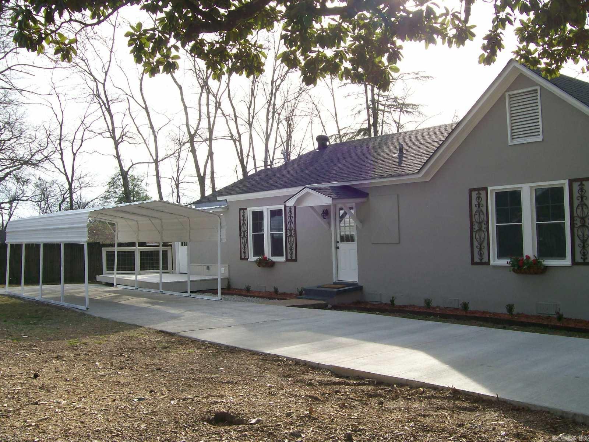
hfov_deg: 51.4
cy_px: 221
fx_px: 613
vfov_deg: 39.7
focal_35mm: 36
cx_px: 294
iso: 80
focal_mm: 6
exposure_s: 1/387
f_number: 4.8
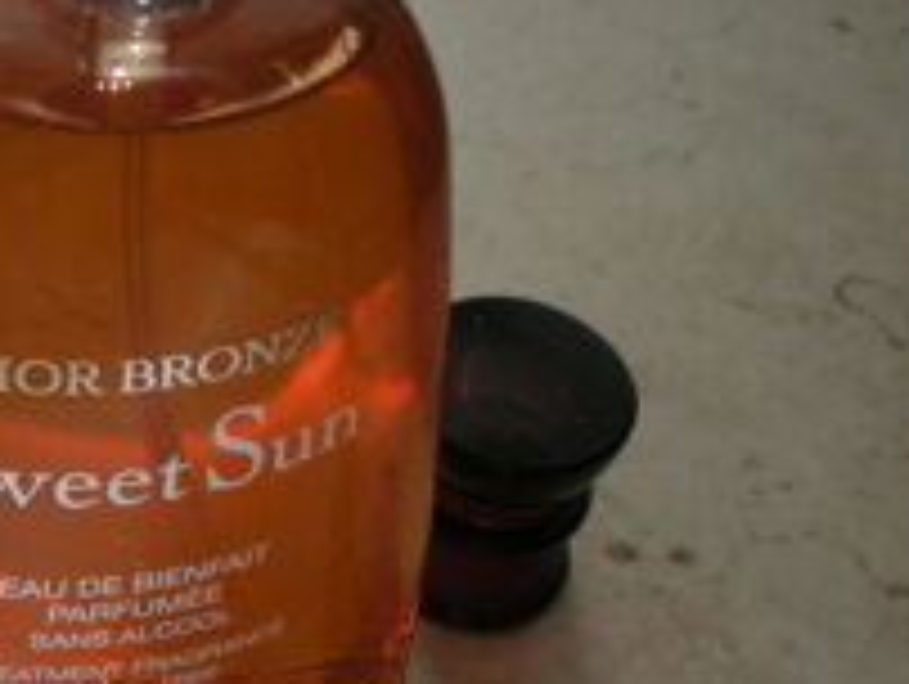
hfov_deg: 22.2
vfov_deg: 17.7
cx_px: -108
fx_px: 2182
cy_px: 513
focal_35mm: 83
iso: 200
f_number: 3.5
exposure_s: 1/30
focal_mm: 6.3
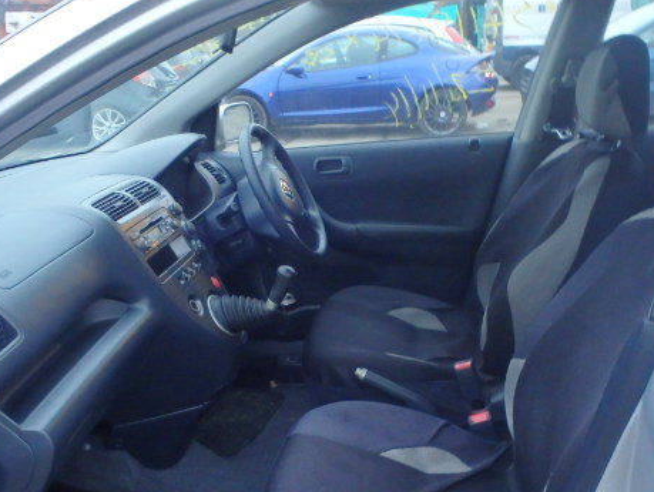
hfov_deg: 47.8
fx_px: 737
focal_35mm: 39
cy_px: 287
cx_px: 301
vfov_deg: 36.8
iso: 800
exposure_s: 1/25
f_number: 3.9
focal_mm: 5
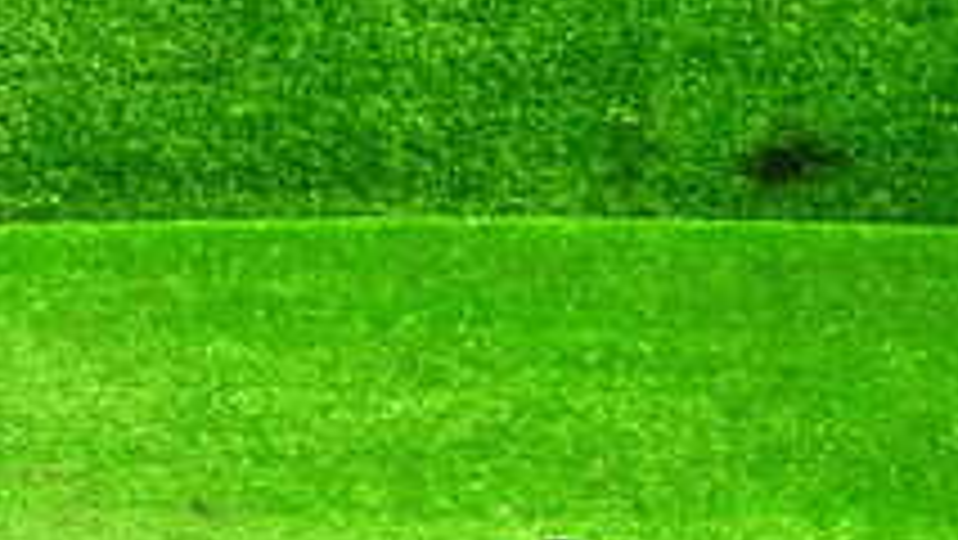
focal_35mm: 92
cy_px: 639
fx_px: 2338
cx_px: -387
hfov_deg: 20.5
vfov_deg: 12.9
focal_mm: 5.4
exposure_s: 1/30
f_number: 2.3
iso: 500
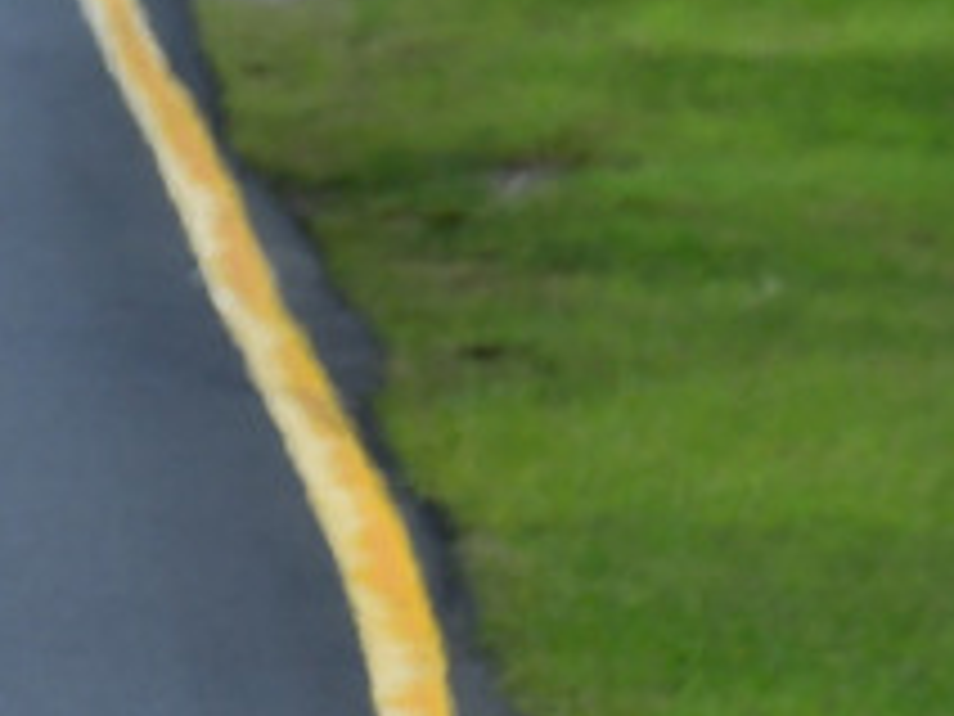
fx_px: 74962
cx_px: 90
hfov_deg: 0.7
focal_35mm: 2720
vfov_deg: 0.5
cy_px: 1130
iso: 800
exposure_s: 1/640
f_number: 11
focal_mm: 500
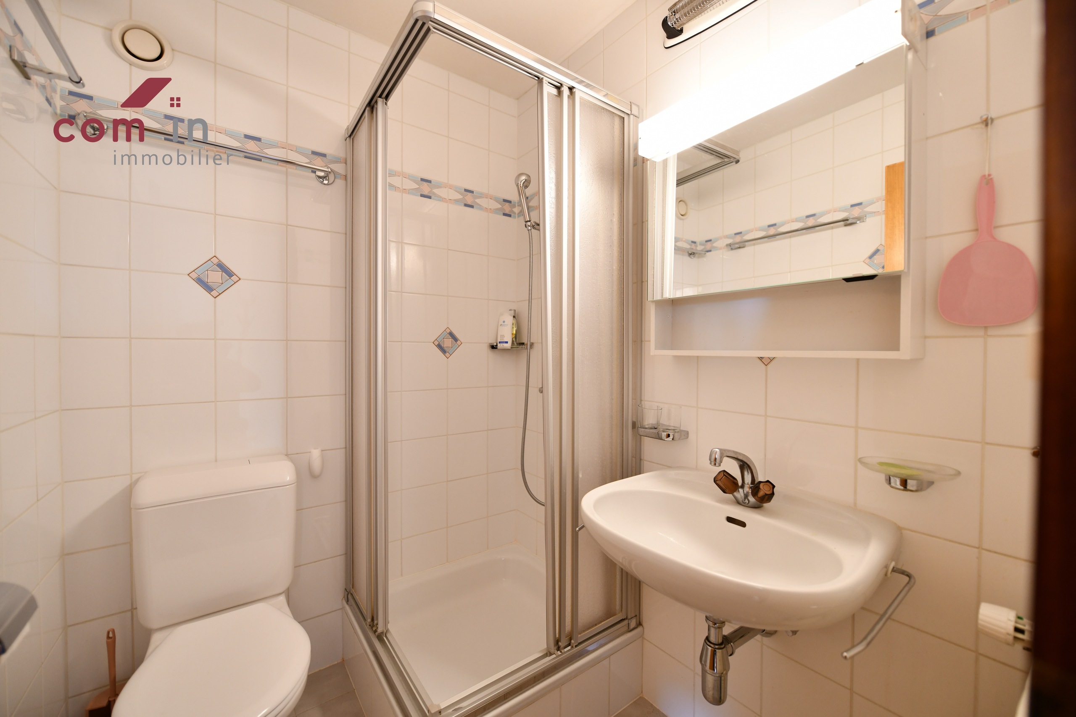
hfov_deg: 104.3
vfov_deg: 81.2
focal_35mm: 14
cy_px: 358
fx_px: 418
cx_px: 538
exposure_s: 1/30
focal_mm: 14
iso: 500
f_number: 2.8
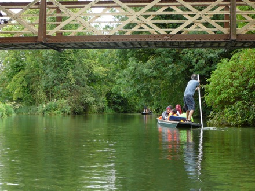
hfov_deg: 25.3
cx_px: 128
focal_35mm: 77
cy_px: 96
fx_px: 567
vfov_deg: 19.1
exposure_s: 1/60
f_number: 3.7
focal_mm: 11.5
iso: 100
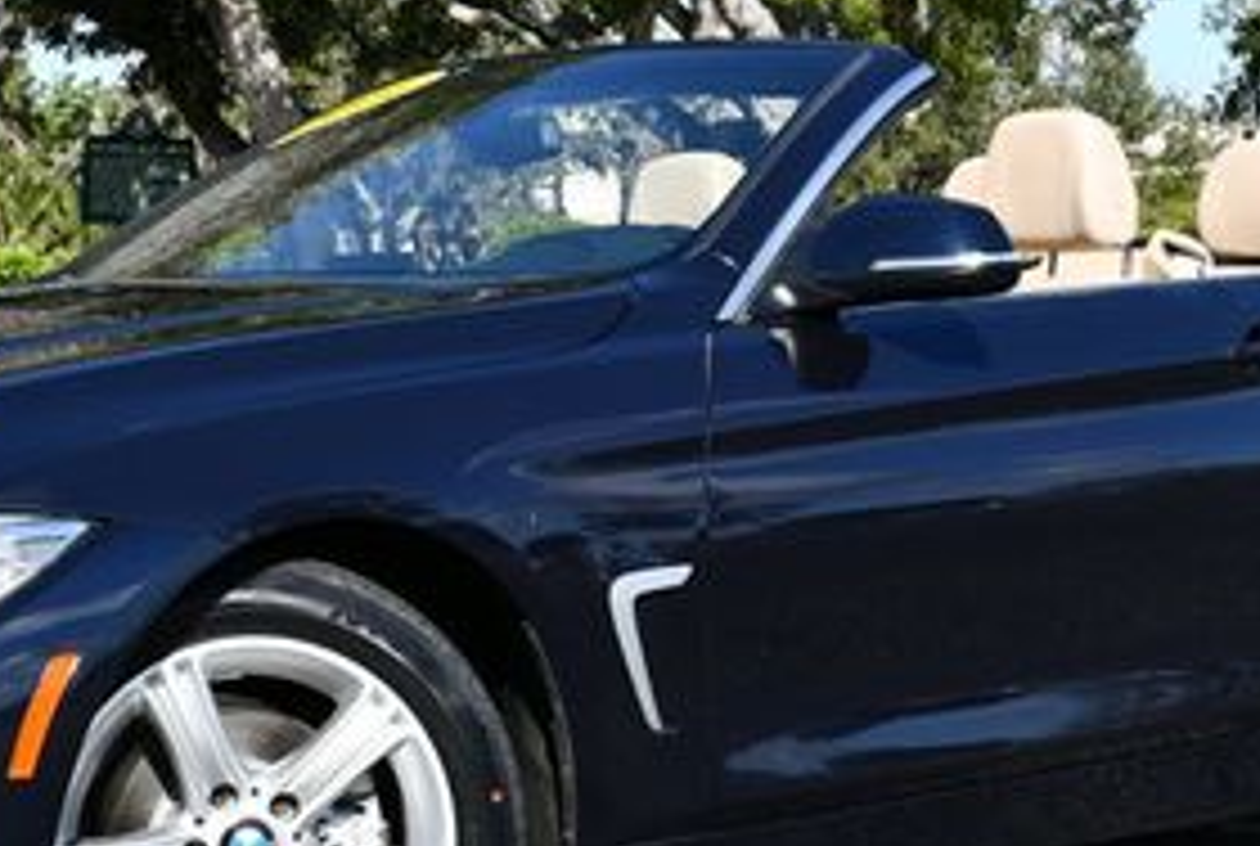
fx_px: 3683
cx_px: 508
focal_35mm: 105
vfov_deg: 13.1
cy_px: 252
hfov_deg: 19.4
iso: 110
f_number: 8
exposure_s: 1/250
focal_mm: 23
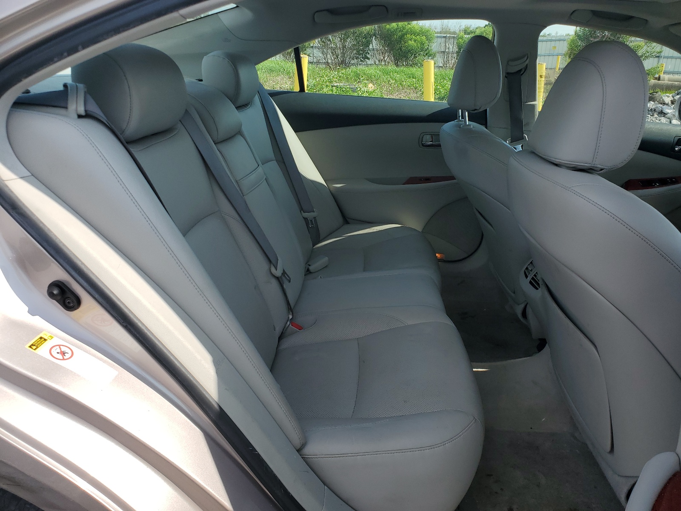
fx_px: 511
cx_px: 340
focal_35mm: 26
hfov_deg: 67.3
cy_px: 256
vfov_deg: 53.1
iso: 50
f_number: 1.5
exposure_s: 1/1000
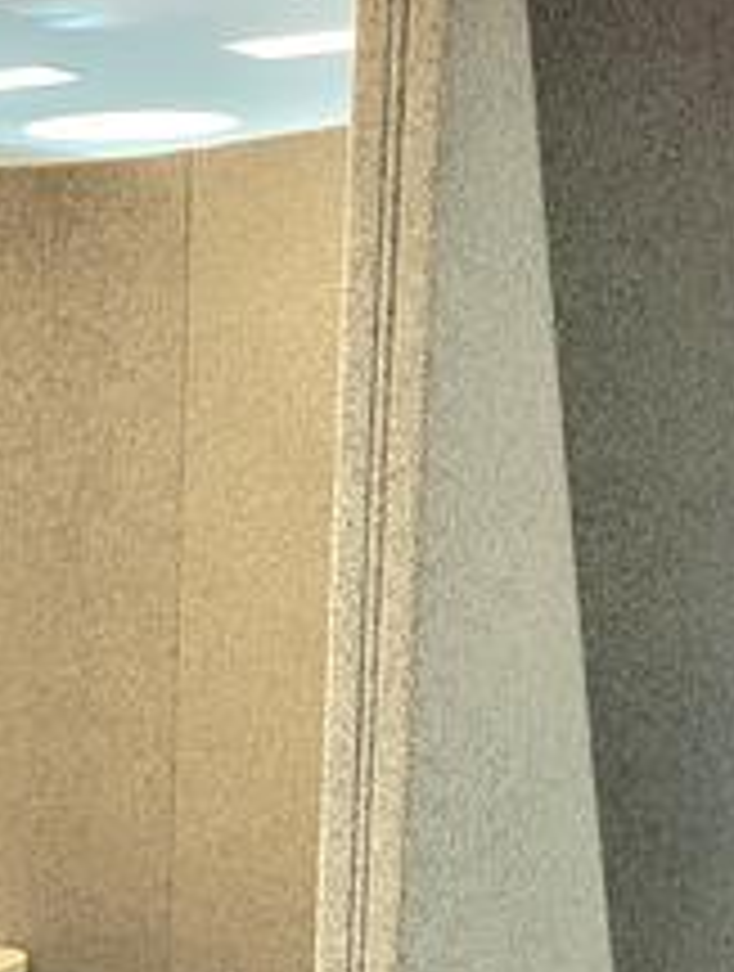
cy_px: 1053
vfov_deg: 23.0
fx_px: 2253
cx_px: -212
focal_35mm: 80
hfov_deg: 17.4
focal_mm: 5.4
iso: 125
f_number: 1.8
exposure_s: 1/100
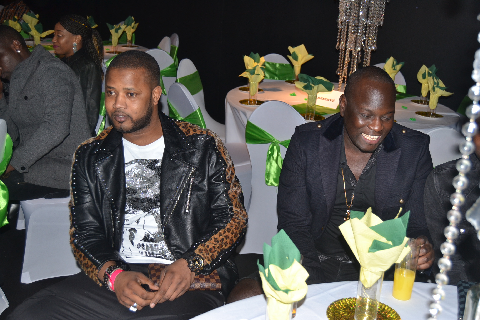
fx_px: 560
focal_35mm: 42
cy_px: 160
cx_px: 240
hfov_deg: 46.4
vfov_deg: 31.9
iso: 400
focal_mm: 28
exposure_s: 1/60
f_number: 4
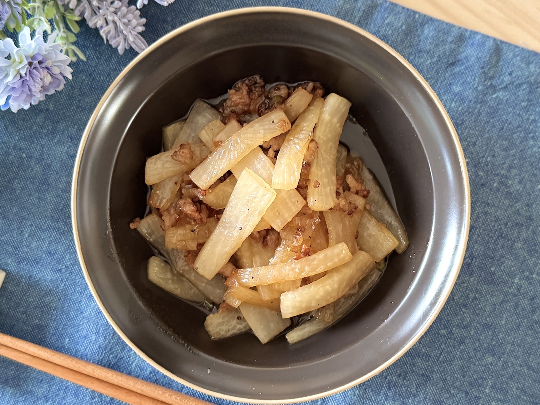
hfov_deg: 71.6
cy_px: 202
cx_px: 270
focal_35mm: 24
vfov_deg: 56.8
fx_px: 374
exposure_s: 1/35
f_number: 1.78
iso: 1000
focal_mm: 6.76
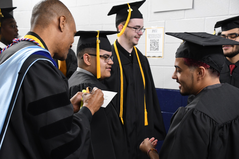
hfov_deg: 30.5
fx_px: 438
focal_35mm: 66
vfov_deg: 20.6
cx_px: 120
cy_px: 80
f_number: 5
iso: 2000
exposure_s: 1/80
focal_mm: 44
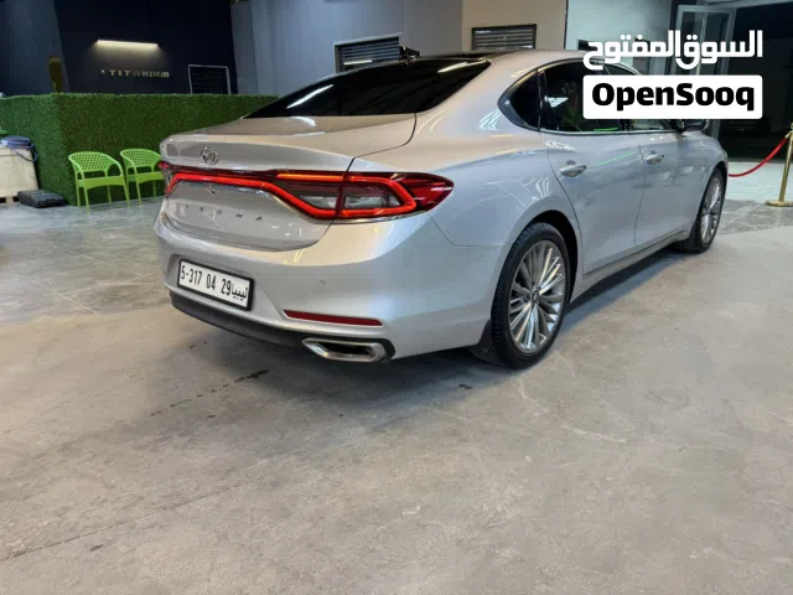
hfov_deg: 71.6
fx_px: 550
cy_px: 298
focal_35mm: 24
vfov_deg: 56.8
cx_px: 396
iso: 80
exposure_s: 1/100
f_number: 1.78
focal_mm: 6.76
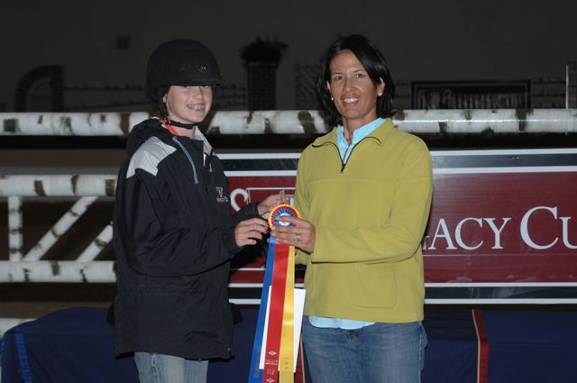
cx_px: 288
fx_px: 1489
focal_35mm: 93
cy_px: 192
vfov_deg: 14.7
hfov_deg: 21.9
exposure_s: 1/125
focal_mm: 62
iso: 200
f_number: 4.5
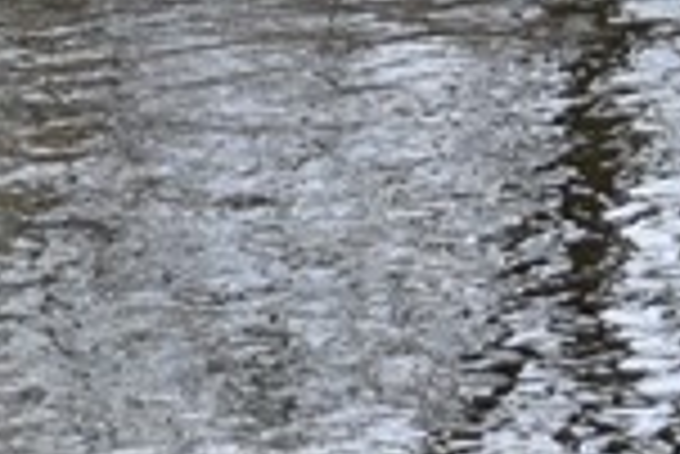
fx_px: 11204
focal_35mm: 593
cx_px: -1355
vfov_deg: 2.3
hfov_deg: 3.4
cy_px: -1038
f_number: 5.6
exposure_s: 1/250
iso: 200
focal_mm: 55
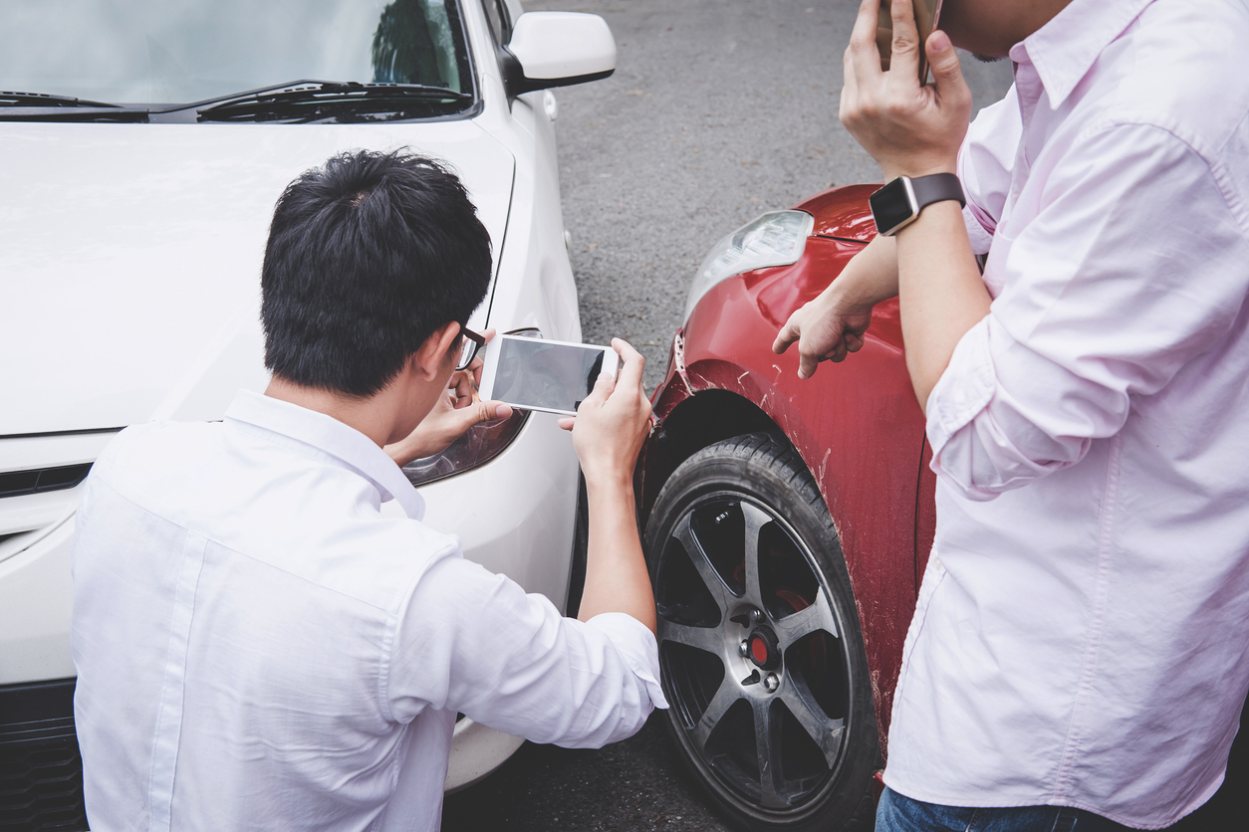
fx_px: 1839
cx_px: 624
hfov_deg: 37.5
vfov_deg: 25.5
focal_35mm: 53
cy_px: 416
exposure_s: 1/250
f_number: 6.4
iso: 200
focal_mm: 35
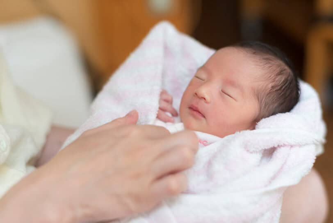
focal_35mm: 58
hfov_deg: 34.5
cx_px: 166
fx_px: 537
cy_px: 112
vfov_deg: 23.4
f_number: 2
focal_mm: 58
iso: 200
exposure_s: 1/125
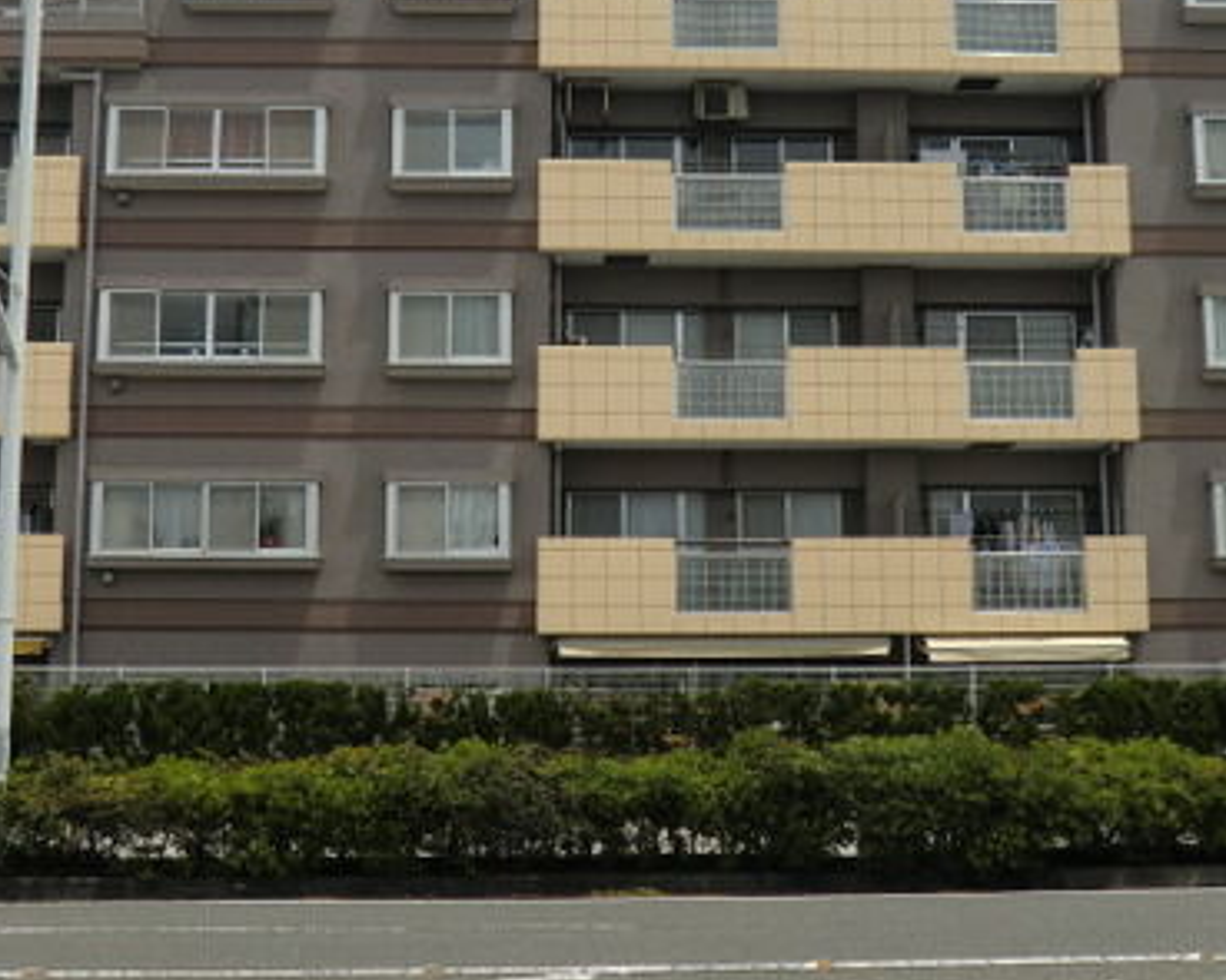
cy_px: 299
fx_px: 1959
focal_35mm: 54
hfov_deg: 34.8
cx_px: 605
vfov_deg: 27.9
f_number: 8.4
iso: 64
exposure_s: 1/200
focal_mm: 6.1
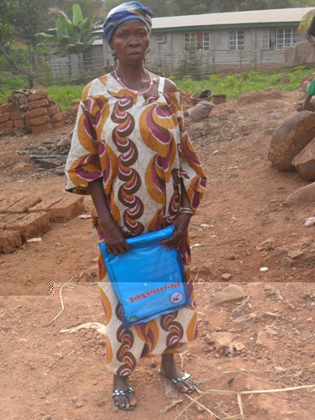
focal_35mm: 44
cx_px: 158
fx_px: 534
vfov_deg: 42.9
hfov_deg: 32.9
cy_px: 210
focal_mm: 7.8
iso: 100
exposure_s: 1/45
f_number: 4.5
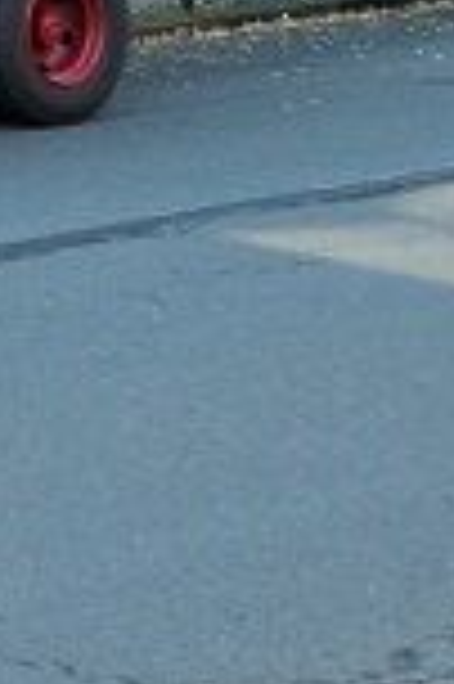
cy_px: -652
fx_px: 3459
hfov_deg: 7.2
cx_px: -508
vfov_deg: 10.4
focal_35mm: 182
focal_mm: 25
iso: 320
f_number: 7.1
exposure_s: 1/200
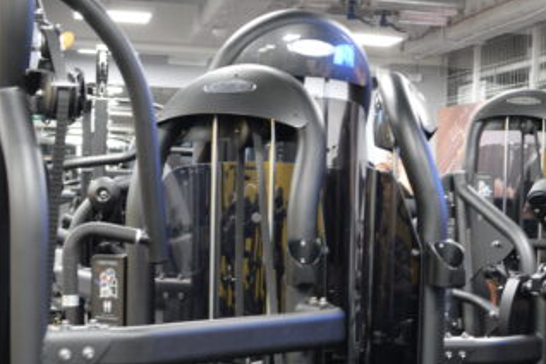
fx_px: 1335
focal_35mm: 88
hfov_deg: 22.2
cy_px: 343
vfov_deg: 15.3
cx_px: 561
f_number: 5.6
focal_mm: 35
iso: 1600
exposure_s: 1/13
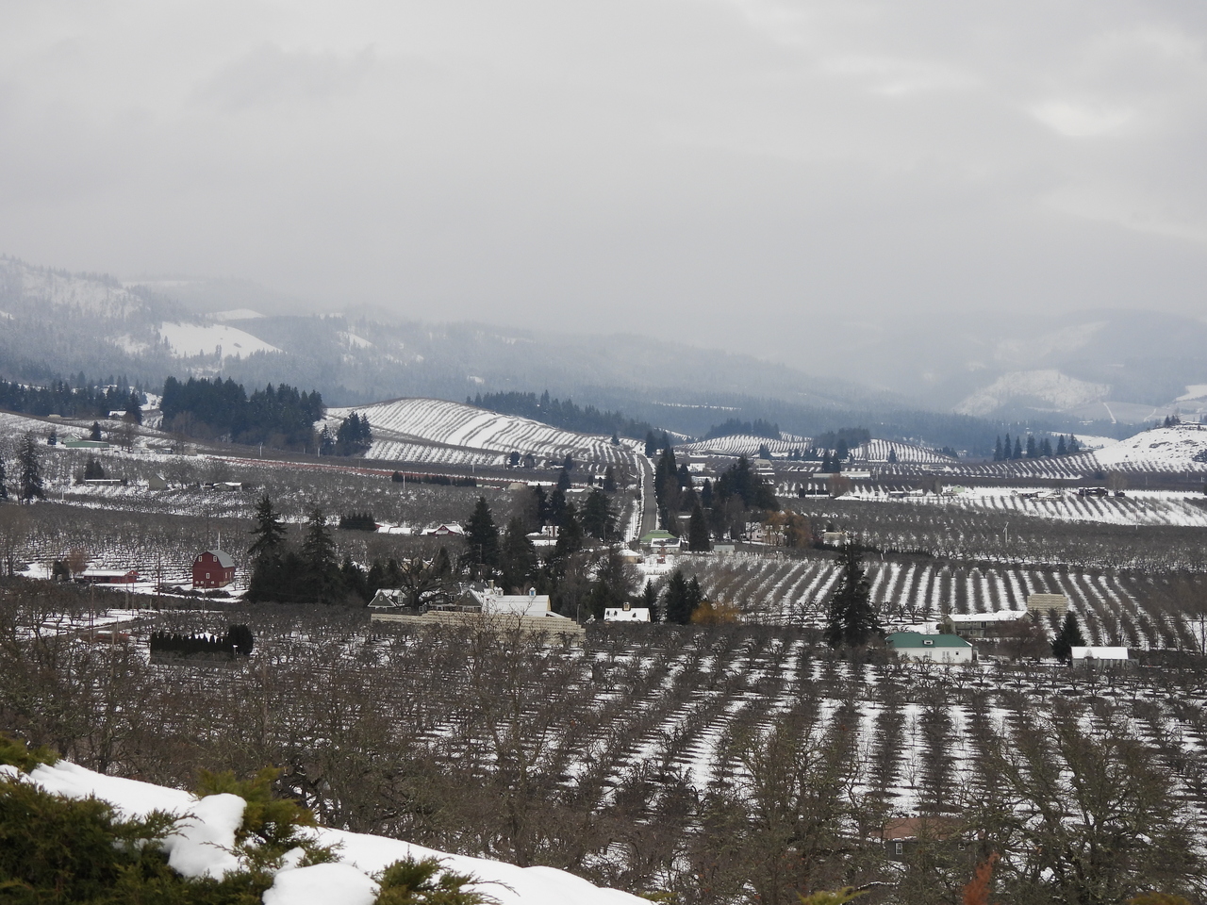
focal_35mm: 80
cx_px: 604
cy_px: 452
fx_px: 2789
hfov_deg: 24.4
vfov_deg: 18.4
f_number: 3.5
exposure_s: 1/500
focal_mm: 14.3
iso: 100
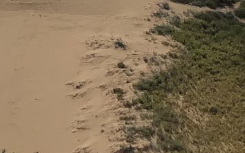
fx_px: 1128
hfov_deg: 11.0
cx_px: -278
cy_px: -269
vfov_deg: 7.1
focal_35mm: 169
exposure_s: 1/8000
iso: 25
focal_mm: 3.99
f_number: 1.8
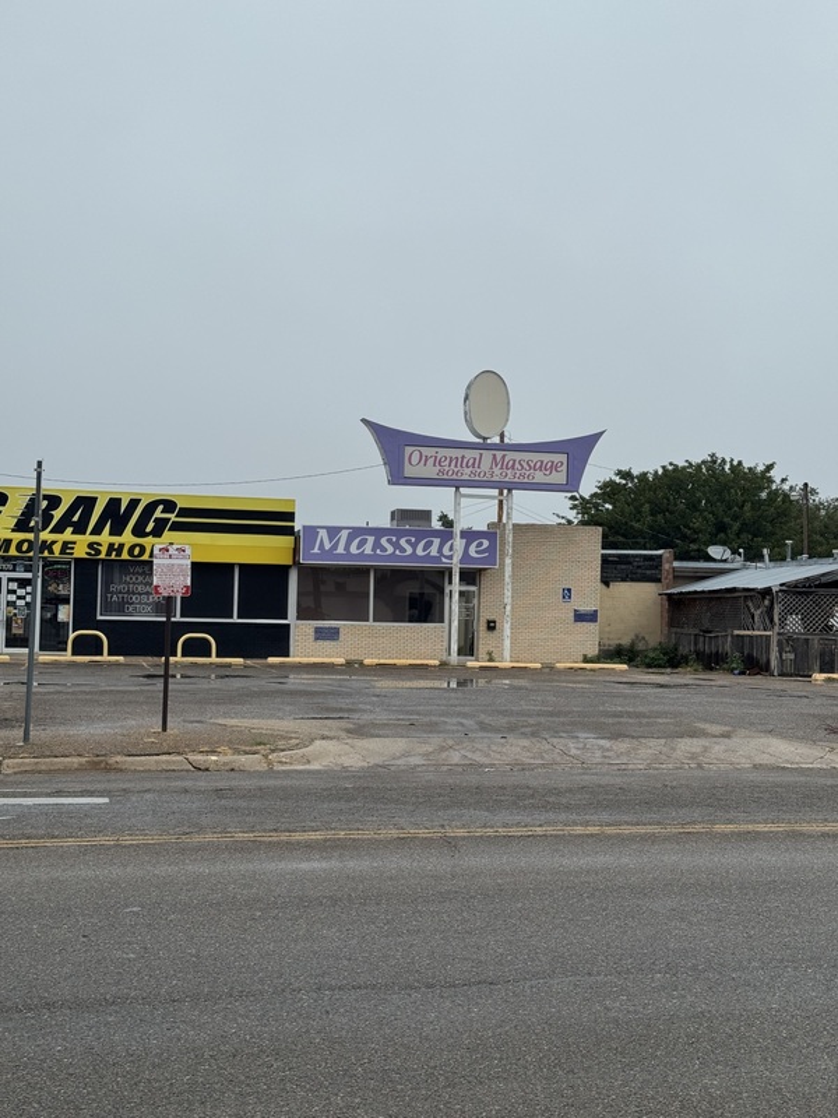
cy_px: 559
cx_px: 419
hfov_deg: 30.3
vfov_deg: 39.7
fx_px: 1549
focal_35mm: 48
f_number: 1.78
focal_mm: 6.76
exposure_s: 1/2513
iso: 64
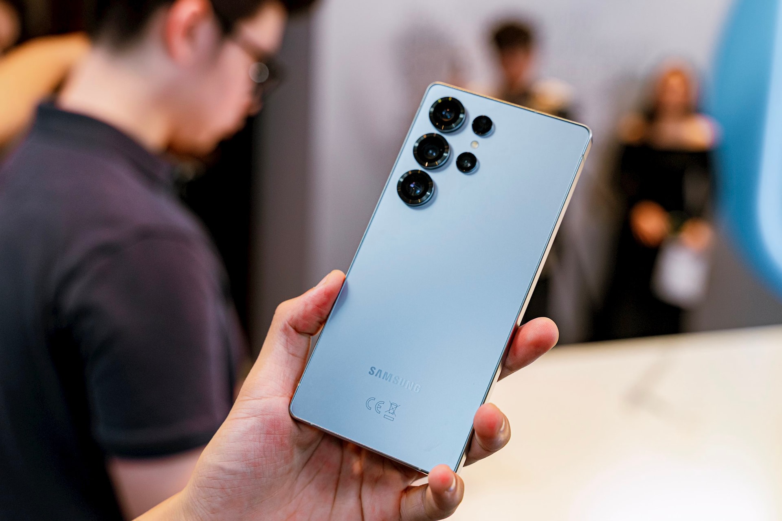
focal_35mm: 50
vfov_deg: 27.0
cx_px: 391
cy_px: 260
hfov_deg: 39.6
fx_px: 1086
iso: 1000
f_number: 4
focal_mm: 50
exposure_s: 1/100
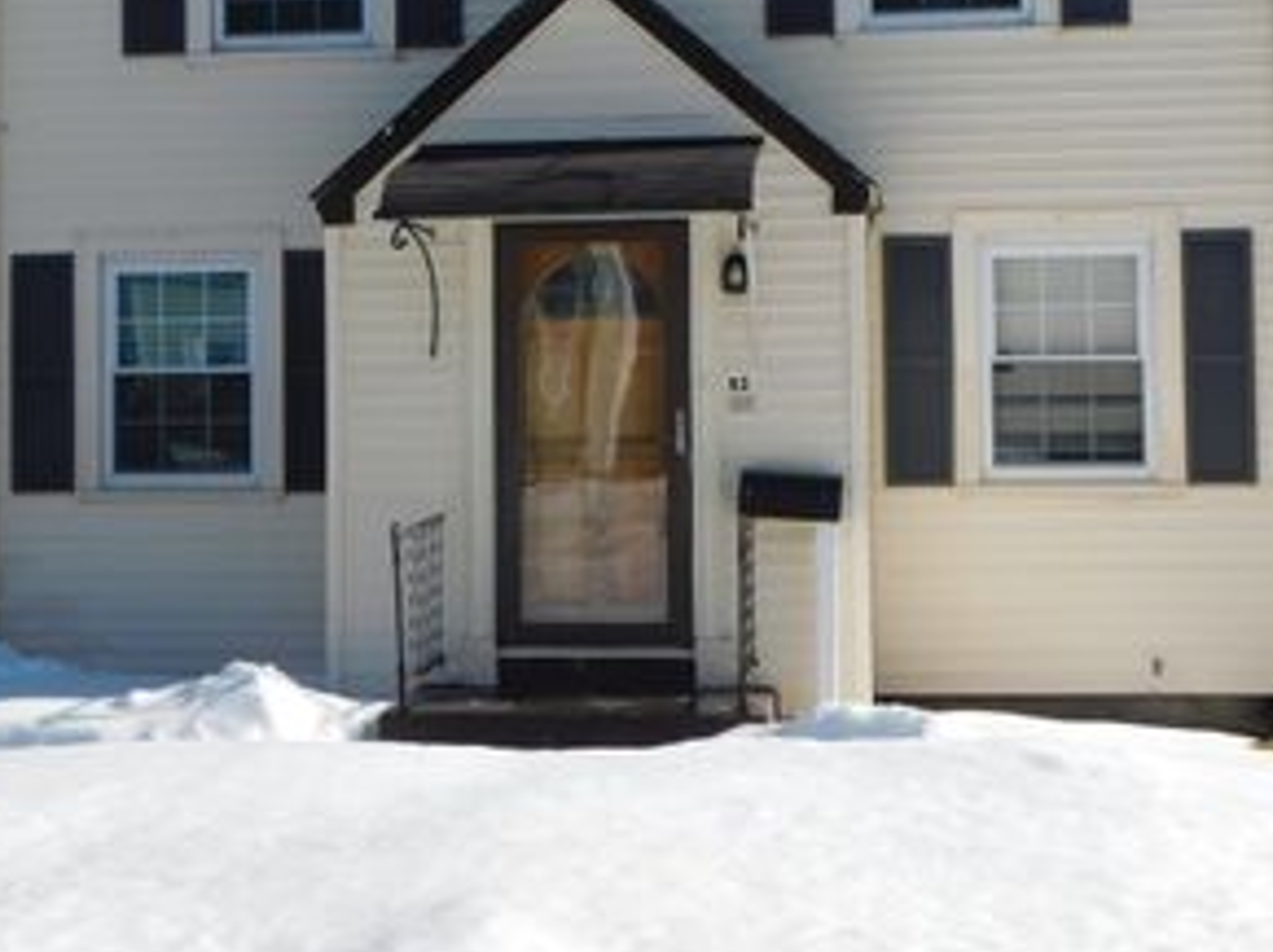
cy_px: 301
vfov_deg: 21.2
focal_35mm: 69
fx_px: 2535
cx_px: 544
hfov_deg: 28.2
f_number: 3.6
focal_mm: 7.1
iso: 125
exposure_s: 1/1250
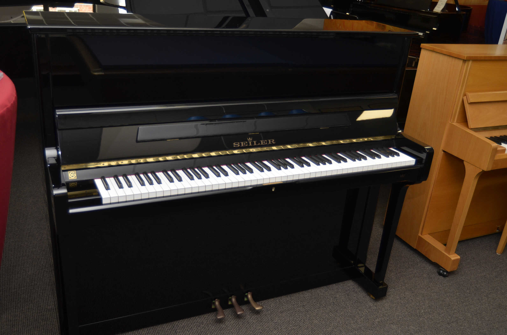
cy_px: 168
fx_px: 506
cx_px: 254
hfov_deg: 53.2
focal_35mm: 36
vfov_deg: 36.7
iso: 400
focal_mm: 24
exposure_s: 1/125
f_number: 4
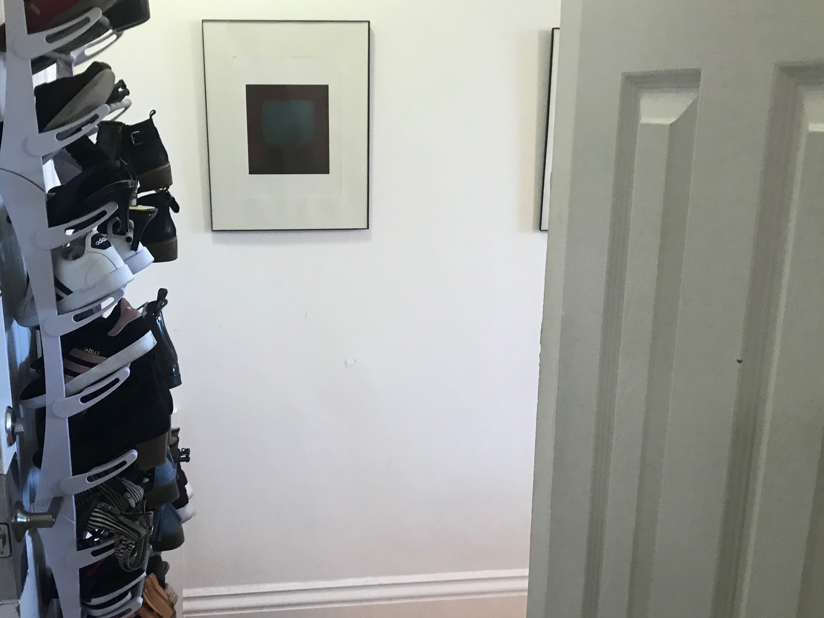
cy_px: 371
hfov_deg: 48.9
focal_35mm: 38
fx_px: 905
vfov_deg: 37.6
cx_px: 361
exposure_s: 1/15
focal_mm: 3.99
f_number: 1.8
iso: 50
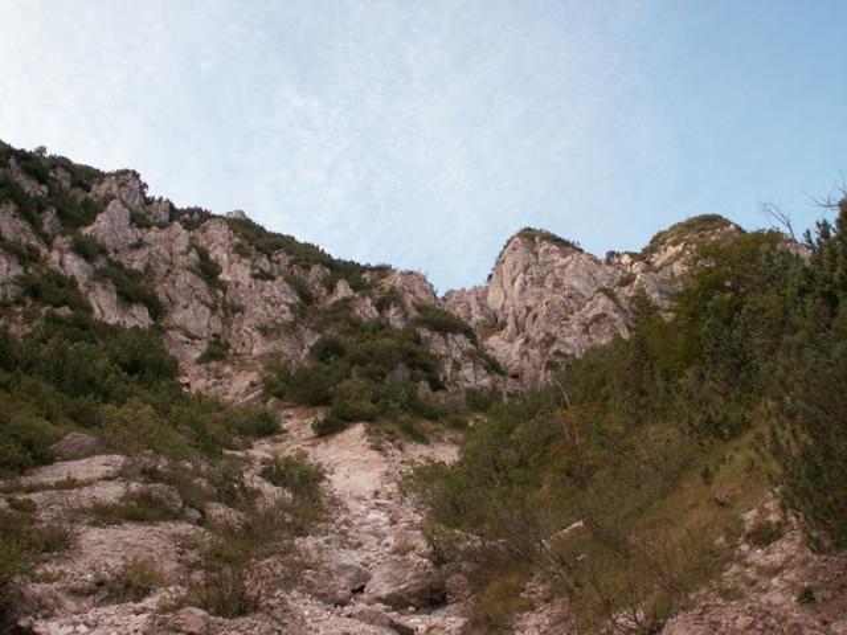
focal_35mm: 35
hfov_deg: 52.6
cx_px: 424
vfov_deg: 40.7
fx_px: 856
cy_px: 318
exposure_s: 1/100
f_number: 4
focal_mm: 5.86
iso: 50
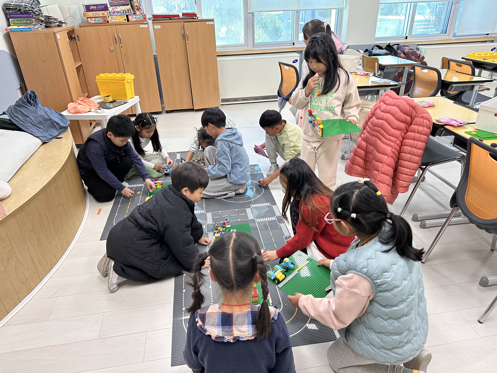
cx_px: 248
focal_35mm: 24
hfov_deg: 71.6
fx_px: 345
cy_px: 186
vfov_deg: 56.8
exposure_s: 1/120
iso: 200
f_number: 1.78
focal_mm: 6.86
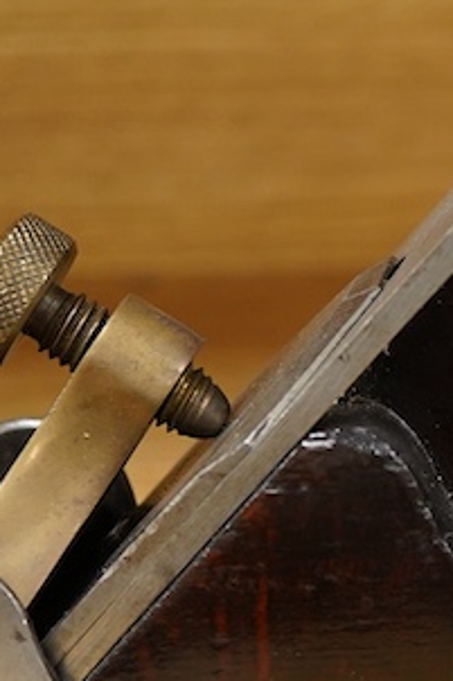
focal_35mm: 134
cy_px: 406
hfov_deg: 10.0
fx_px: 2532
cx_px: 620
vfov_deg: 15.3
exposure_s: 1/125
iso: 1250
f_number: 3.5
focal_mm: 30
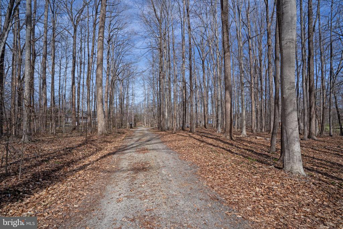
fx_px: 162
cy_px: 114
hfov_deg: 93.3
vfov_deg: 70.5
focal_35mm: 17
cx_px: 172
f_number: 8
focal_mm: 17
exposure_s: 1/1250
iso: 640
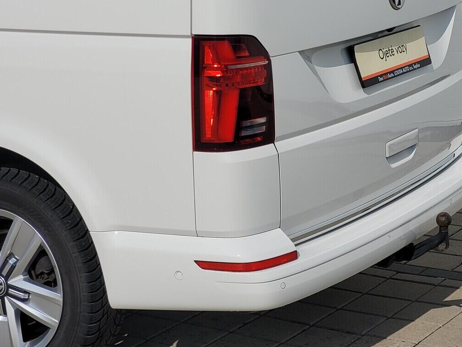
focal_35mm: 109
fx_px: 1455
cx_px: 297
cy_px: 113
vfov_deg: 13.6
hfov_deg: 18.0
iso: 25
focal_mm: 7.12
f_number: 2.4
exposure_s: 1/2913
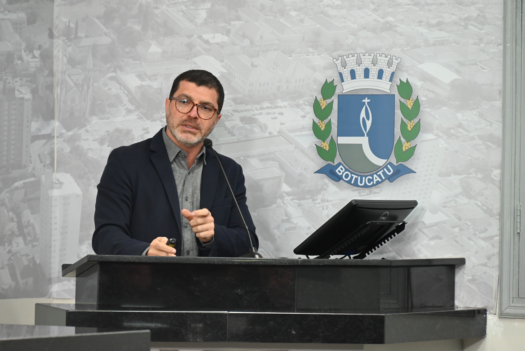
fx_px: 2918
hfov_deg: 10.3
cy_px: 176
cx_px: 262
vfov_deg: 6.9
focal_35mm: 200
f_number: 6.3
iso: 3200
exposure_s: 1/125
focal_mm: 200
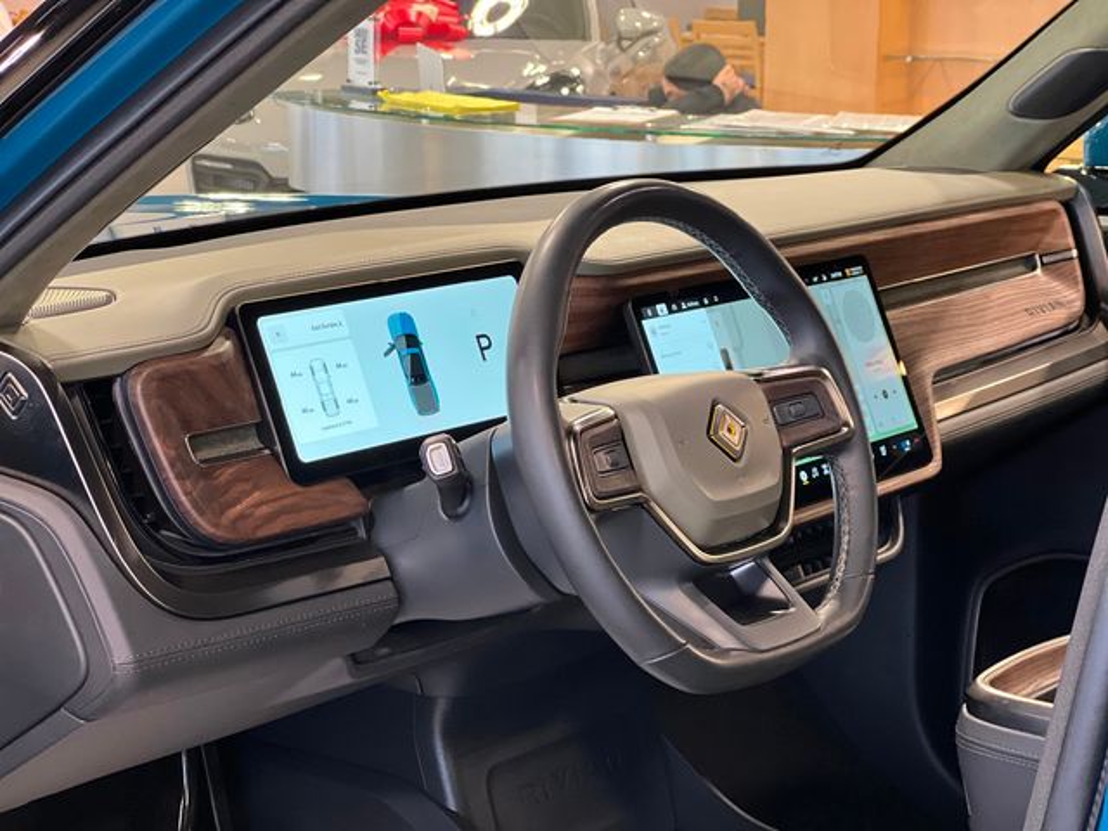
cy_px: 416
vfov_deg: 19.1
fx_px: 2465
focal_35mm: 77
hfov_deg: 25.3
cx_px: 554
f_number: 2.8
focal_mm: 9
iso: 320
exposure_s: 1/40
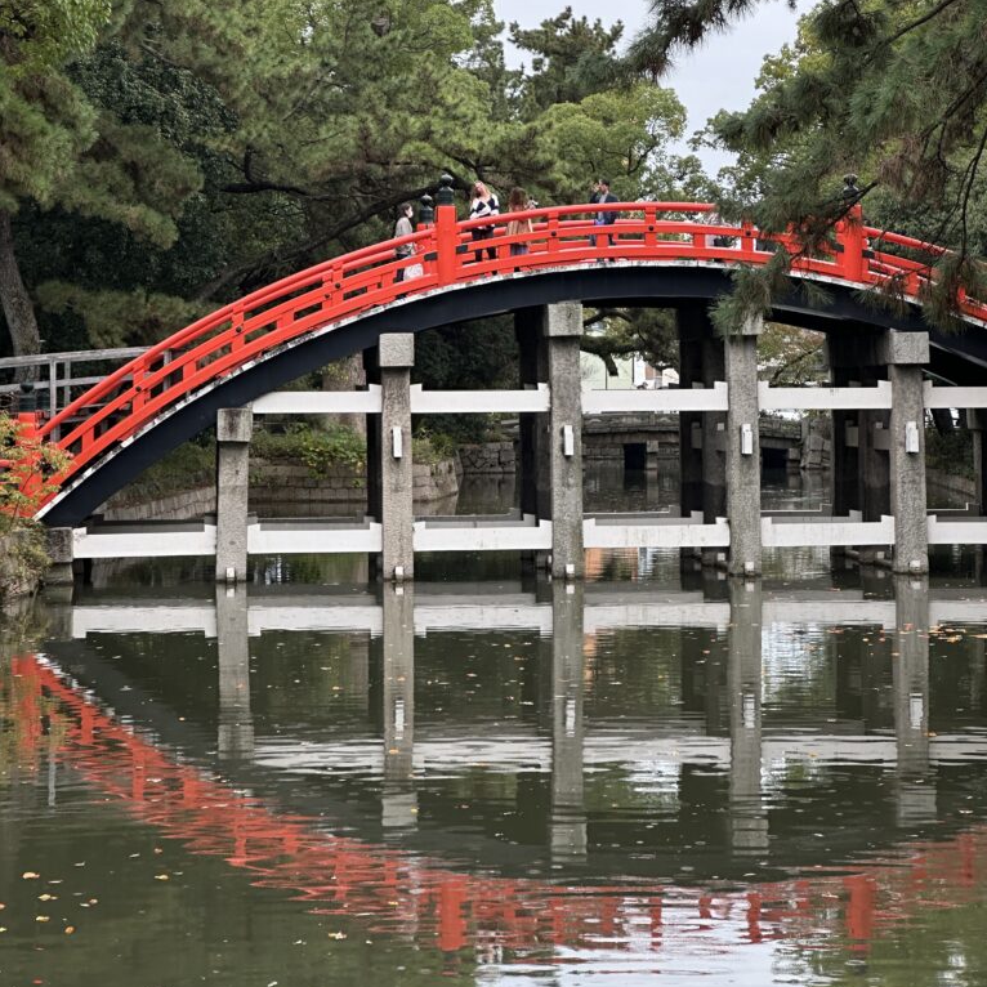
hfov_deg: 19.1
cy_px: 345
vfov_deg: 19.0
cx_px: 494
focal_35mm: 91
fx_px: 2936
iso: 40
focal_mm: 9
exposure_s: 1/99
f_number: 2.8
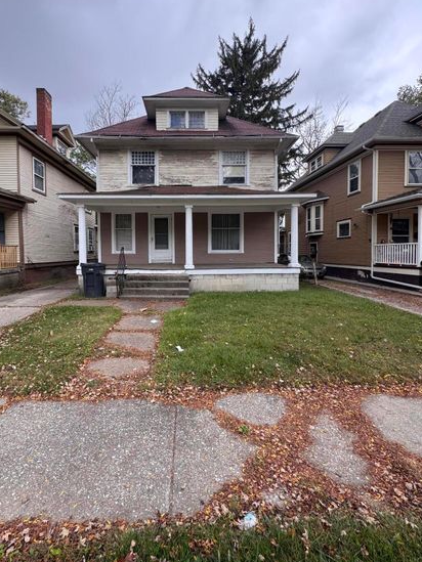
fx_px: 276
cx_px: 191
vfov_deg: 90.9
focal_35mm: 17
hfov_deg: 74.6
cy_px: 263
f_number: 2.2
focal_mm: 2.22
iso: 40
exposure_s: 1/236
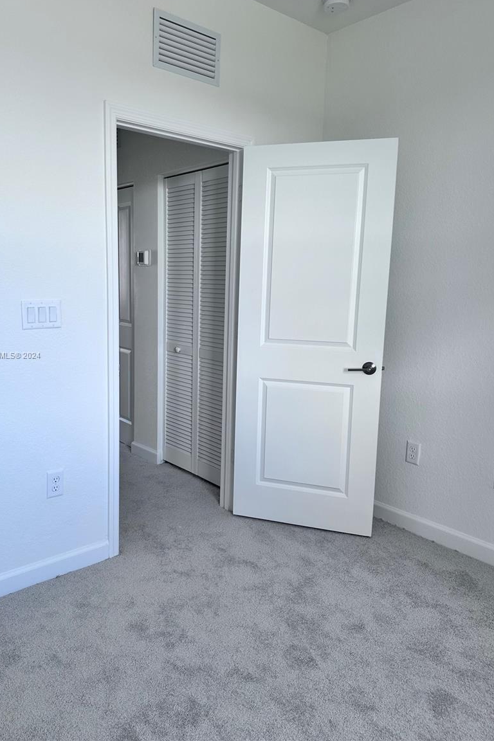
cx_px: 212
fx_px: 535
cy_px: 356
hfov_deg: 49.4
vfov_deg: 69.4
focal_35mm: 26
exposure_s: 1/121
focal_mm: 6.86
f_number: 1.78
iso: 80
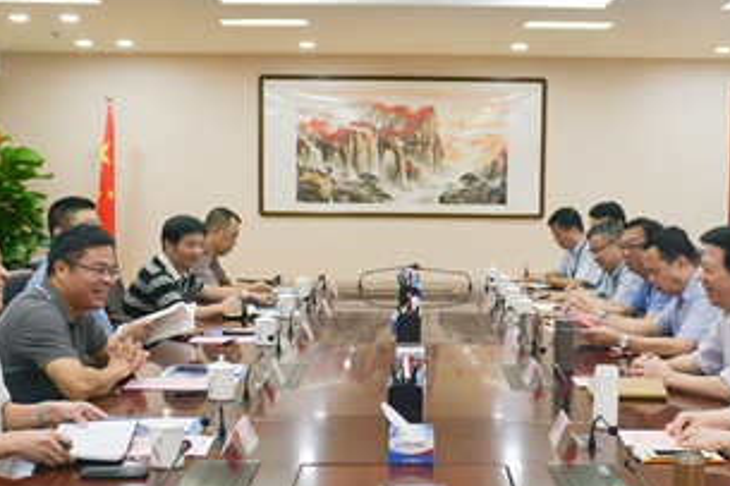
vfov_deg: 21.2
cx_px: 431
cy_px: 311
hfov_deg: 31.4
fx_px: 1297
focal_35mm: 64
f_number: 5
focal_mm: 26
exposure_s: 1/160
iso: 1100
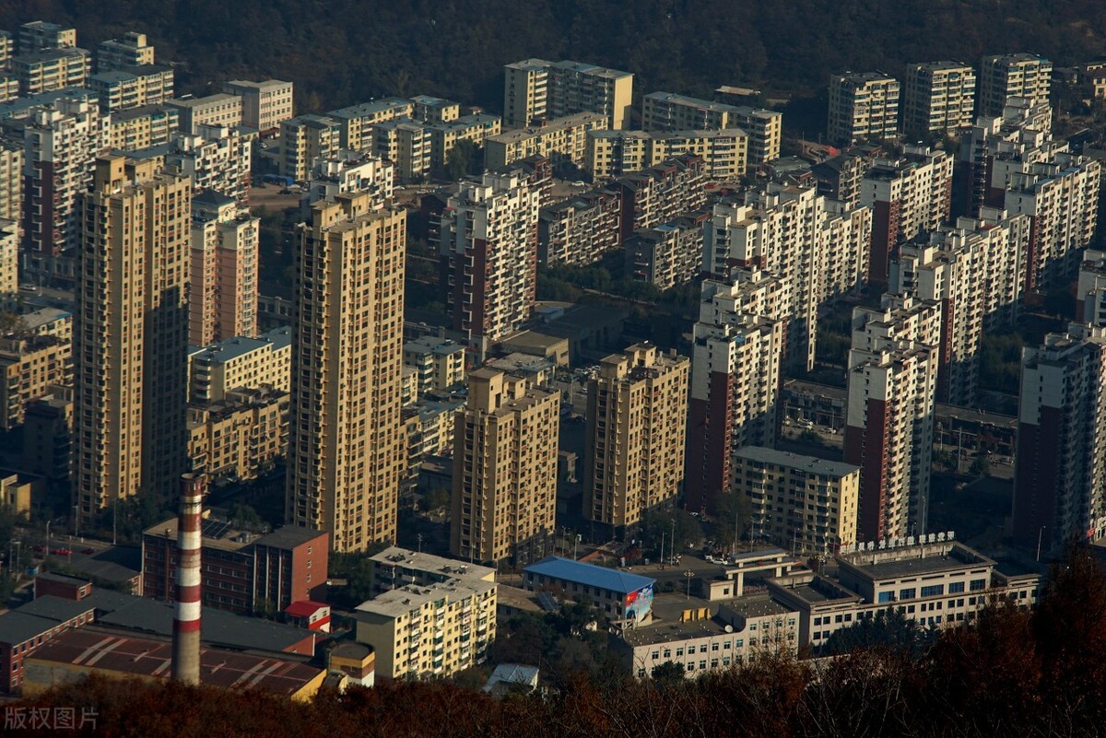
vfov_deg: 7.6
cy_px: 369
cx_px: 553
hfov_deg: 11.4
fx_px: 5532
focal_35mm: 180
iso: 160
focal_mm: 180
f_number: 13
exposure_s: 1/400
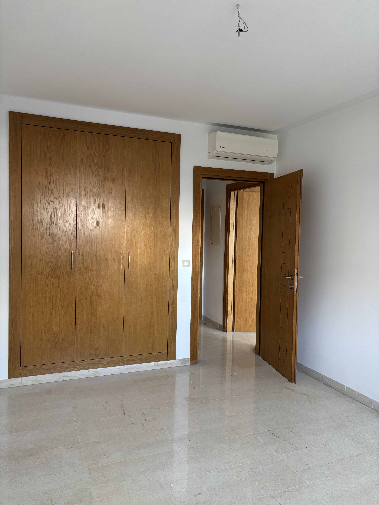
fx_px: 380
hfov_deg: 53.1
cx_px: 190
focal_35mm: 26
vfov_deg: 67.3
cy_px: 252
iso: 250
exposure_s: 1/50
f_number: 1.6
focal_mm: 5.96
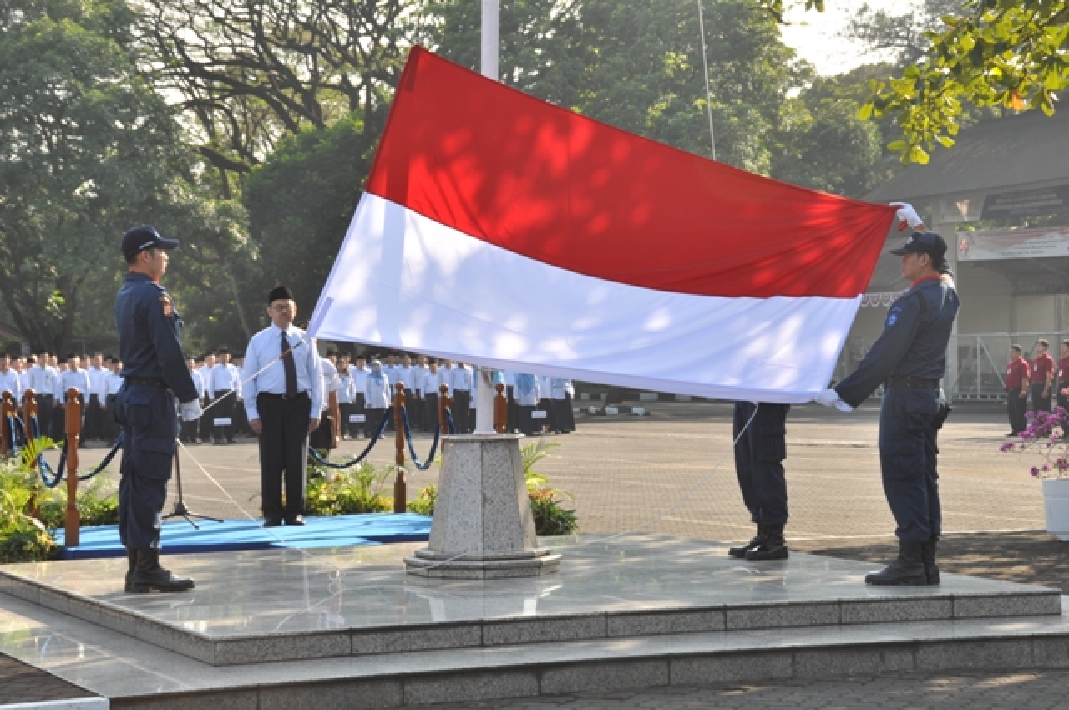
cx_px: 534
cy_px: 355
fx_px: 2313
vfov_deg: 17.4
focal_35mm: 78
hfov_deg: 26.0
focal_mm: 52
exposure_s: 1/125
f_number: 10
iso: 200
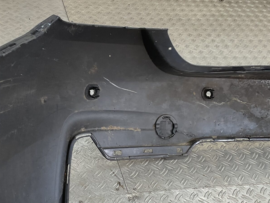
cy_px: 134
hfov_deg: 31.2
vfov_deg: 23.6
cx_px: 120
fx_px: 484
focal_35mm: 62
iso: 20
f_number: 1.8
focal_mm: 3
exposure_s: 1/100
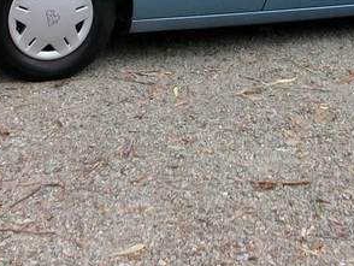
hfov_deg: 22.5
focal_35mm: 87
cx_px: 176
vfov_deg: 16.0
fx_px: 890
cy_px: -94
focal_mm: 5.7
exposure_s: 1/96.2
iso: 80
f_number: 2.9
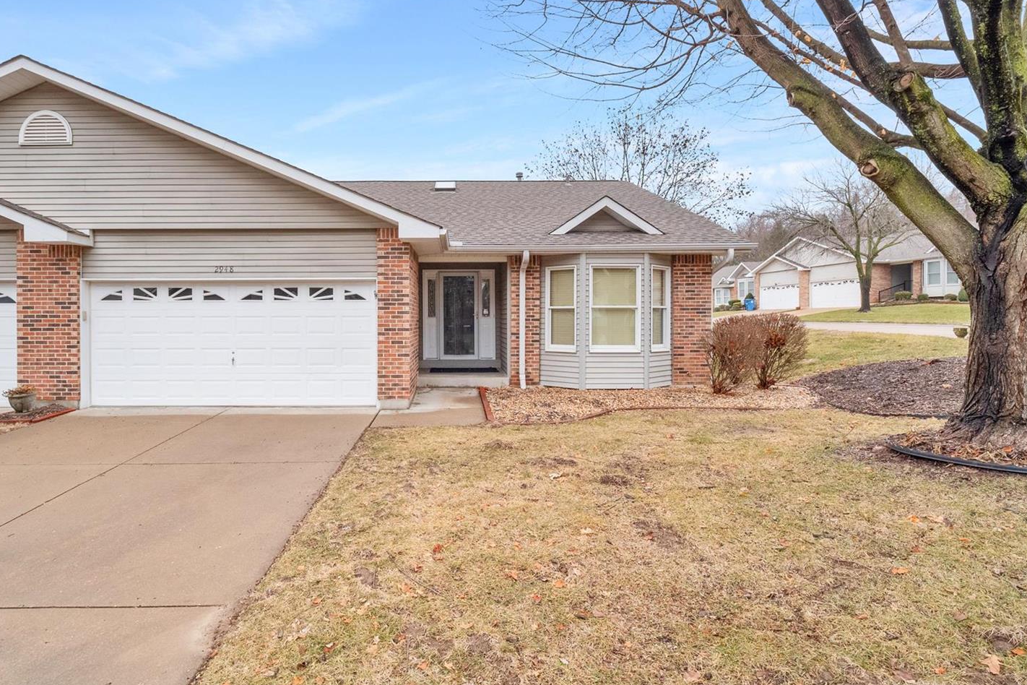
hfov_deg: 89.7
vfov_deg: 67.3
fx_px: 513
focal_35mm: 18
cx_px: 456
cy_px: 322
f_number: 8
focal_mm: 8
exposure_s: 1/15
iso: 400
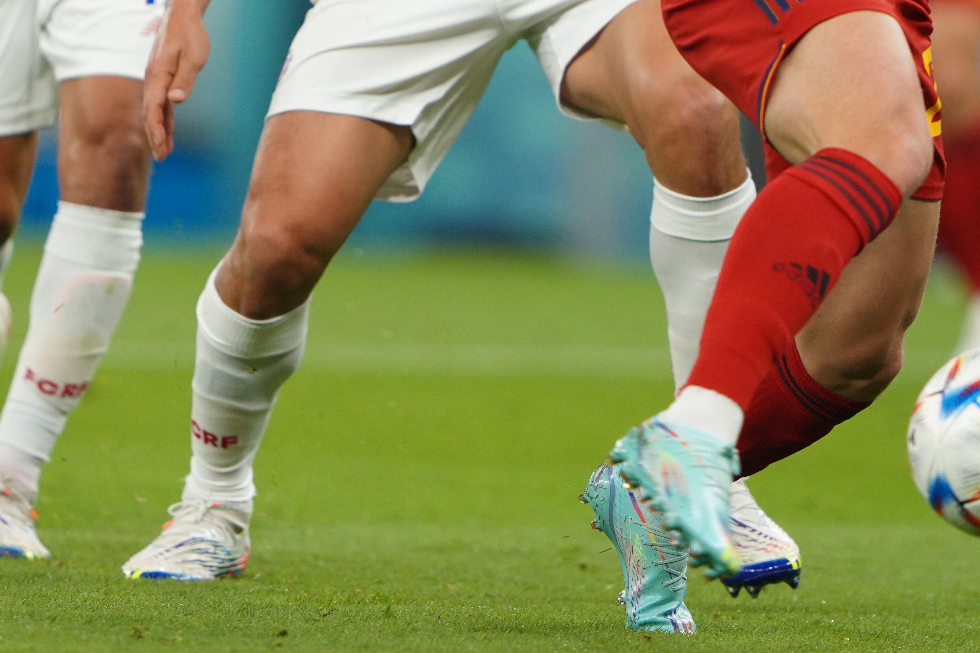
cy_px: -58
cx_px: 523
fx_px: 26431
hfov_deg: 2.1
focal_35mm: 971
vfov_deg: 1.4
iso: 1250
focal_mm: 400
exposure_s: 1/1600
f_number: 2.8
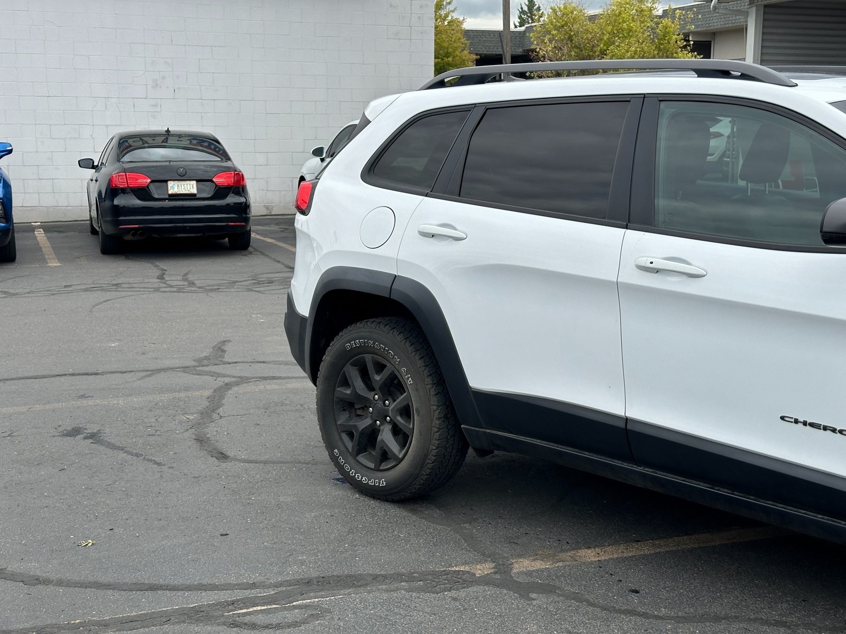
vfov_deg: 30.3
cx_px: 423
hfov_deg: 39.7
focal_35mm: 48
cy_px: 317
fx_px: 1173
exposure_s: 1/2732
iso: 64
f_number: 1.78
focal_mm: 6.86
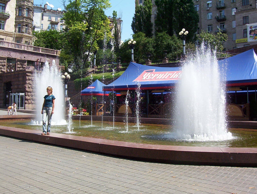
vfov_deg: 33.7
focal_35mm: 43
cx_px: 128
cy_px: 97
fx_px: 320
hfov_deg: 43.8
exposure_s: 1/538
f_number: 5.17
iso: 100
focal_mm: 5.77
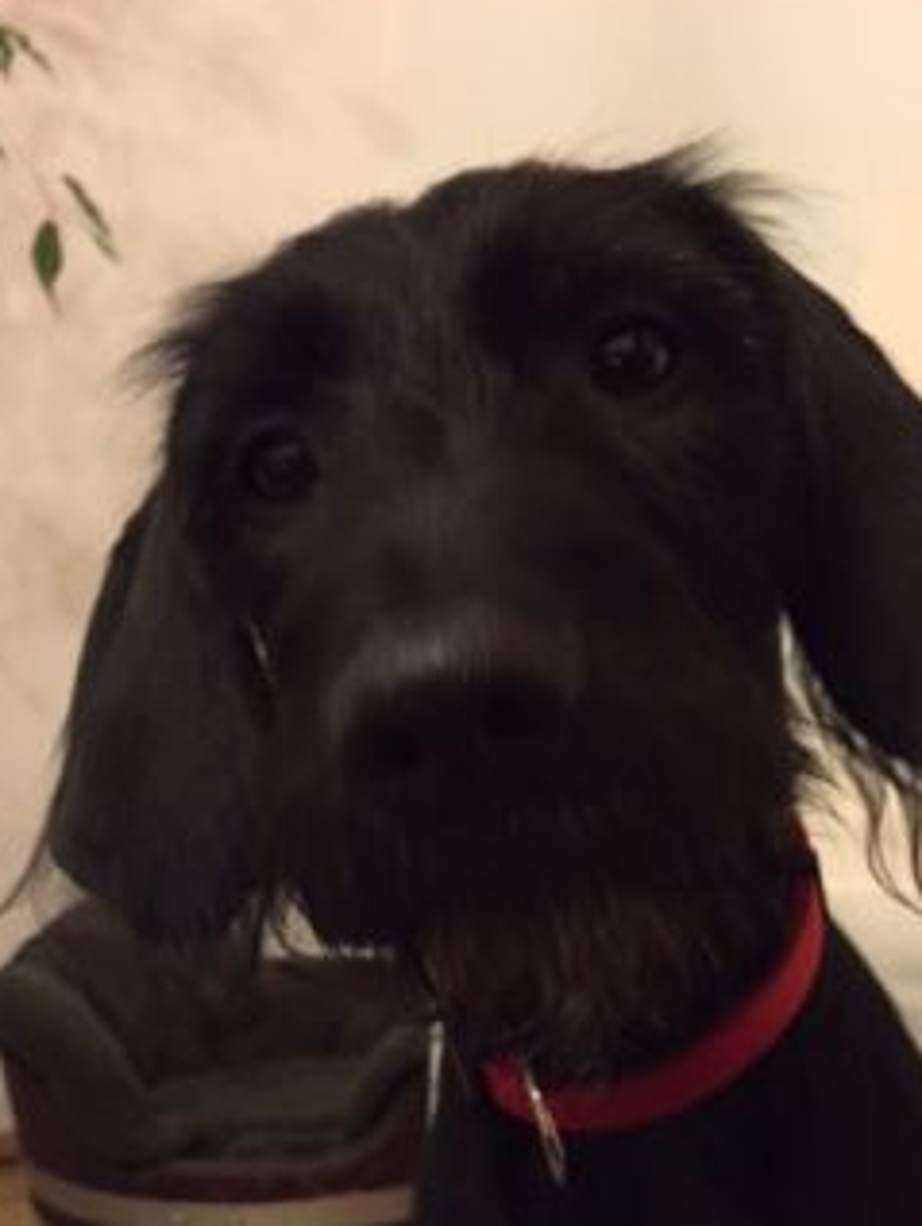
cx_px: 563
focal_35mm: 41
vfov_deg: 45.1
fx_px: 1454
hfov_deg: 35.0
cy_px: 810
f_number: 2.2
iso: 400
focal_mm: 4.15
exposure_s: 1/15
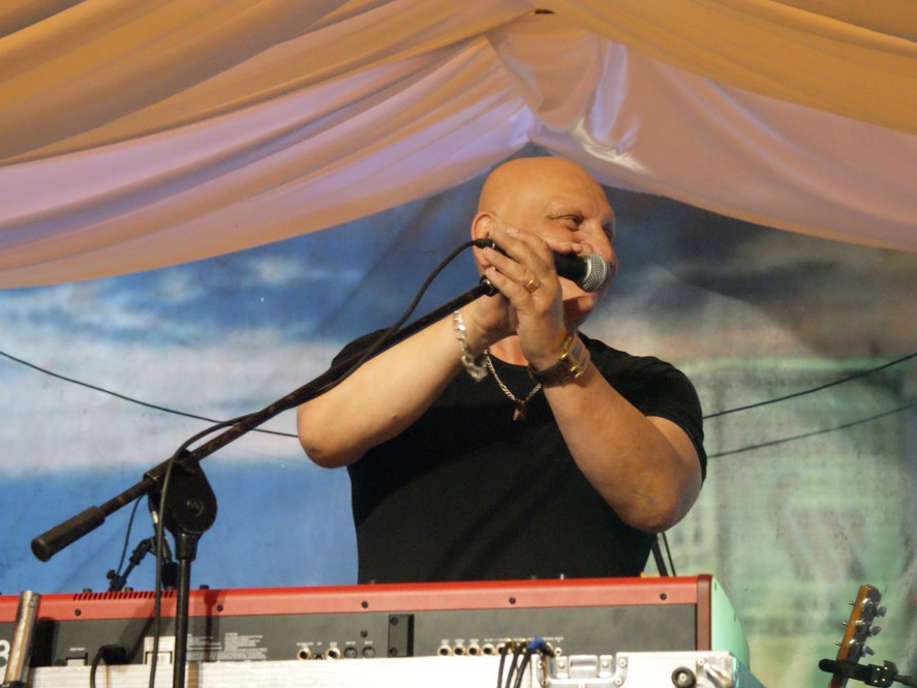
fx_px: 3020
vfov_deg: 13.0
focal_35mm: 114
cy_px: 344
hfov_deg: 17.3
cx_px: 491
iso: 1600
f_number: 5.6
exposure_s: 1/25
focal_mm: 70
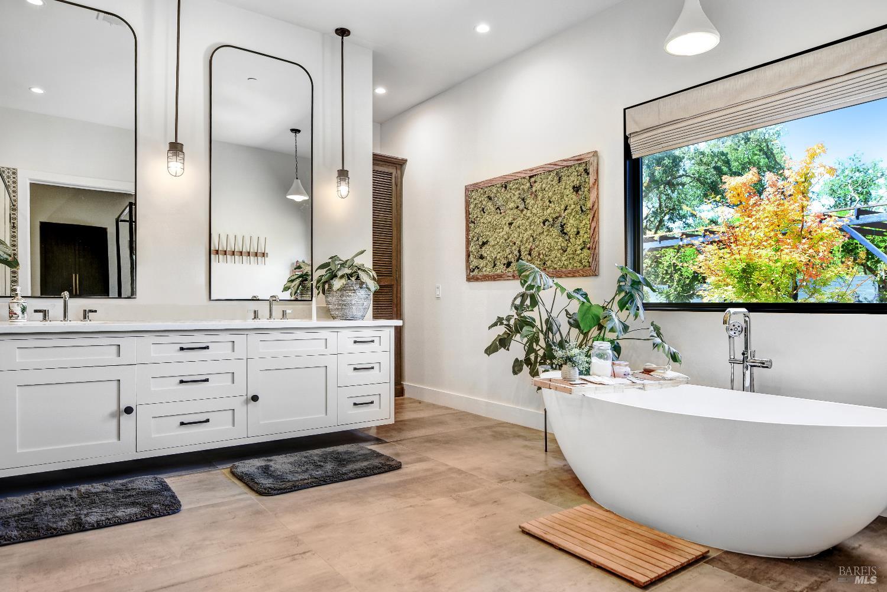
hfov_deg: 81.2
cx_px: 444
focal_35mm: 21
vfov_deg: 59.5
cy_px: 296
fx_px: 517
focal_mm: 14
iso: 100
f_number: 3.2
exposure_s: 1/40
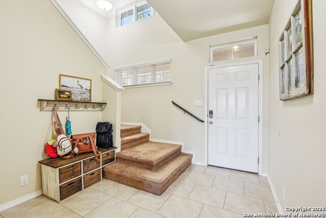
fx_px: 145
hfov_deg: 96.7
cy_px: 109
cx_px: 163
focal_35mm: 16
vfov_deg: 73.8
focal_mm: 16
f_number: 8
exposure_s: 1/15
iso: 1800
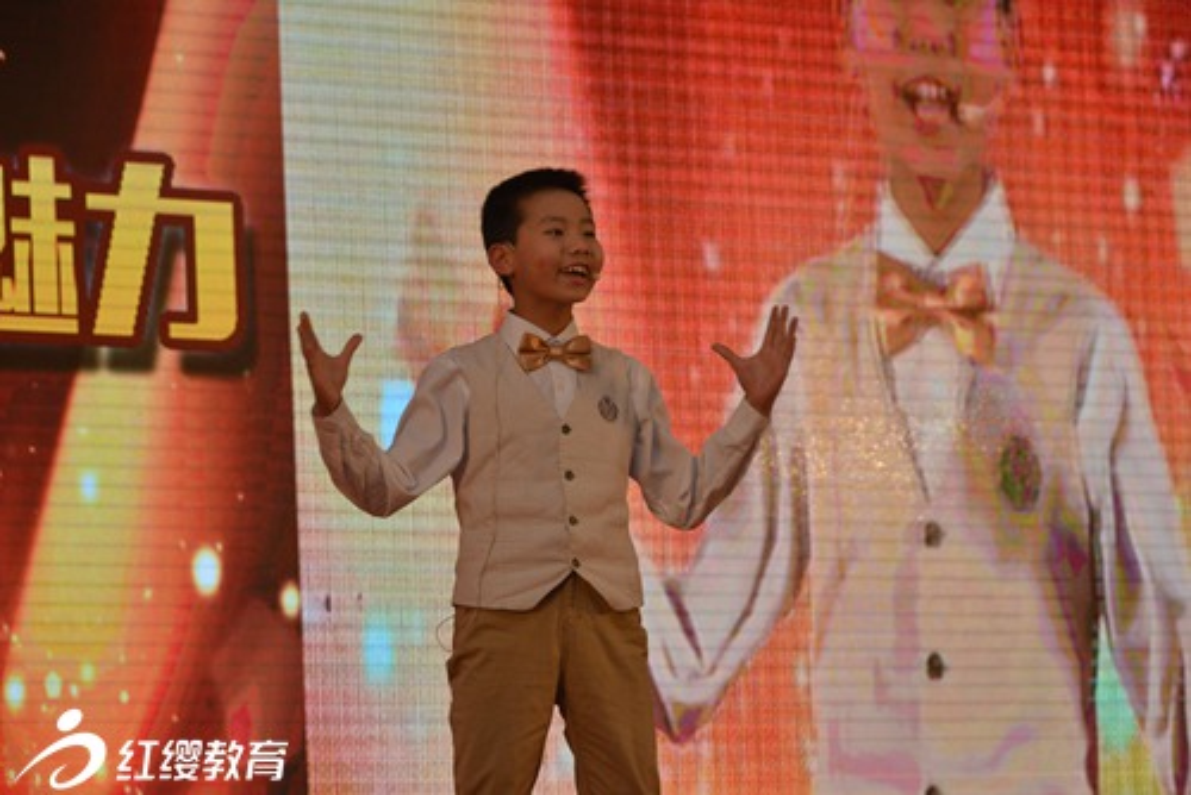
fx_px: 5296
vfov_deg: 8.6
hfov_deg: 12.8
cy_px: 398
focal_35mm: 160
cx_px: 596
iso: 2000
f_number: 10
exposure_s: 1/250
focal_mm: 160
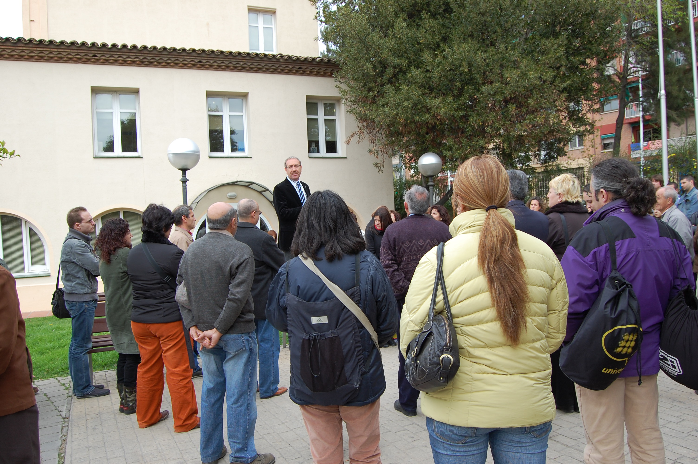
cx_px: 349
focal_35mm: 27
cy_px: 232
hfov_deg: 67.4
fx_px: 523
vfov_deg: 47.8
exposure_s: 1/200
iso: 200
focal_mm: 18
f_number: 7.1
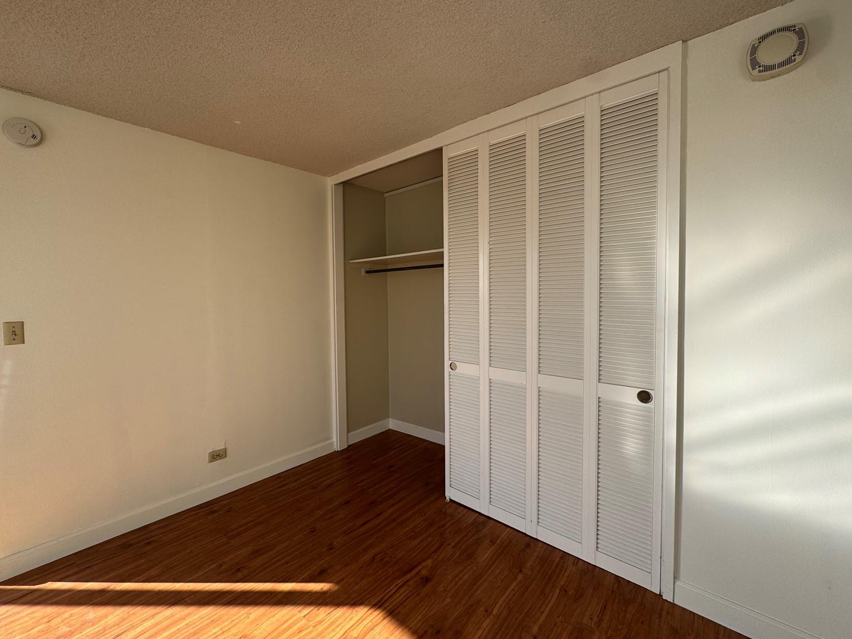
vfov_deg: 81.7
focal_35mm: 15
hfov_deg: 98.1
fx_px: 369
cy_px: 308
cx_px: 403
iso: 40
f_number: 2.2
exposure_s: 1/351
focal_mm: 2.22
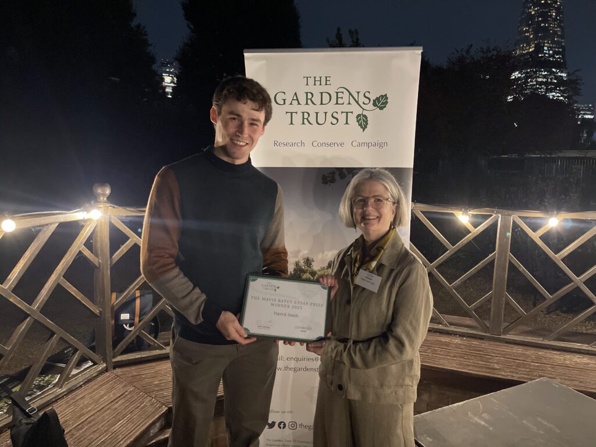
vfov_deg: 54.9
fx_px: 430
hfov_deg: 69.4
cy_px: 224
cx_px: 298
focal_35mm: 25
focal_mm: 5.1
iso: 640
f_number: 1.6
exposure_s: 1/25
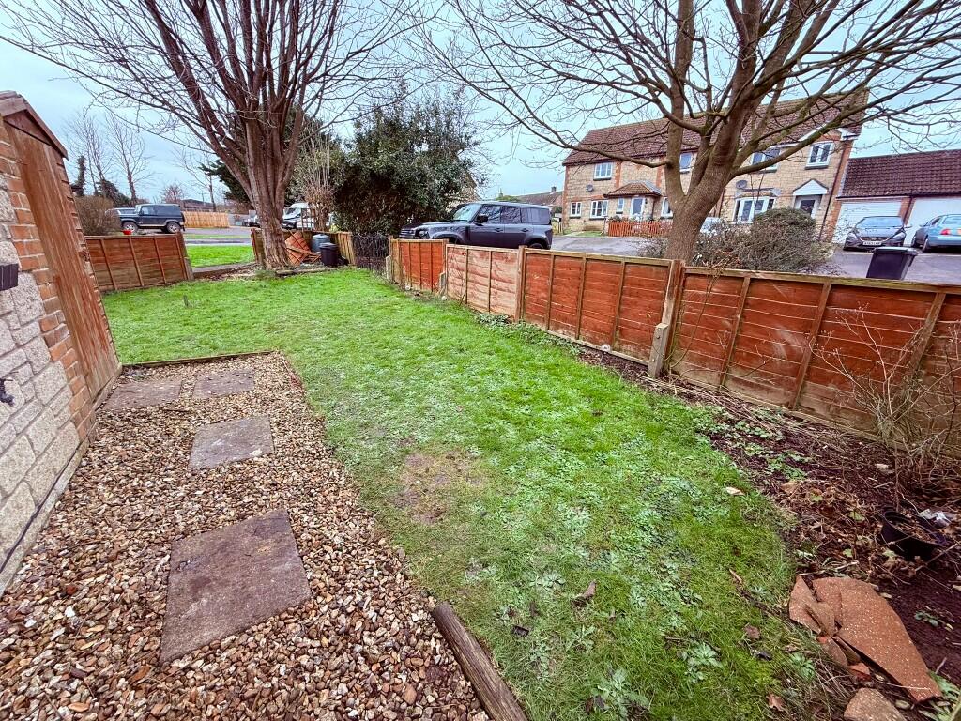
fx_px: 389
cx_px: 480
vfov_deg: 85.7
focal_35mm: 14
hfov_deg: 102.1
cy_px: 360
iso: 64
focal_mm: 2.22
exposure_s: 1/109
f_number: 2.2
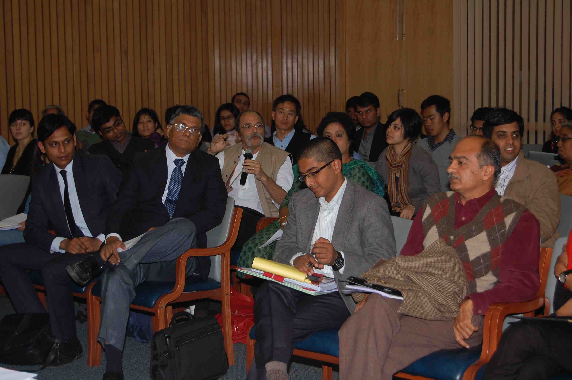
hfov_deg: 28.1
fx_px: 1143
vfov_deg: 18.9
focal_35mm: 72
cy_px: 190
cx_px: 286
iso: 400
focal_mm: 48
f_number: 5.6
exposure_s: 1/125
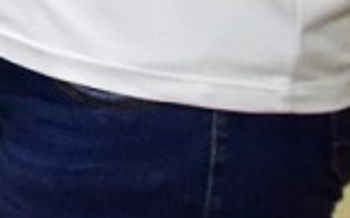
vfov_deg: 4.3
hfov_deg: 6.3
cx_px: -987
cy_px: -640
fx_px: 2706
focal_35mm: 284
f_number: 5
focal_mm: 35
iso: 8000
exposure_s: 1/200
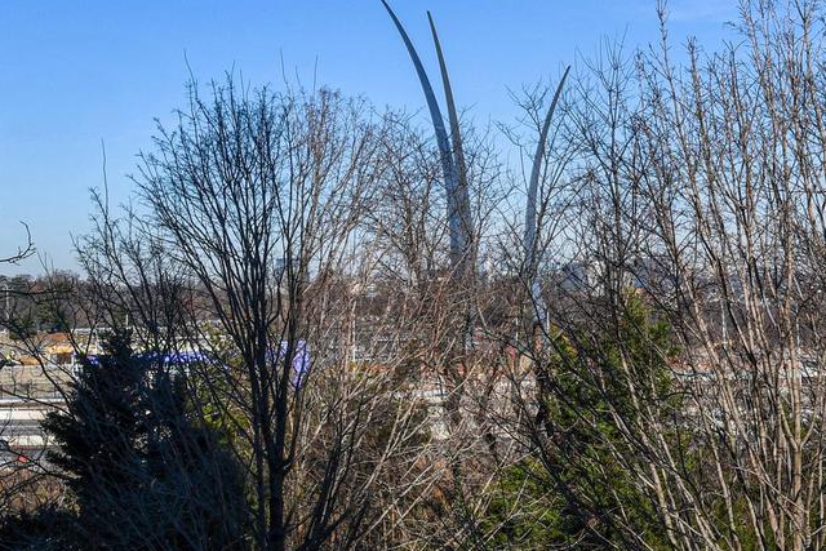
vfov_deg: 16.9
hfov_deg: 25.0
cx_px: 387
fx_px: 1859
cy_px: 236
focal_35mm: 81
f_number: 9
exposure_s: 1/400
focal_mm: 24
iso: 100
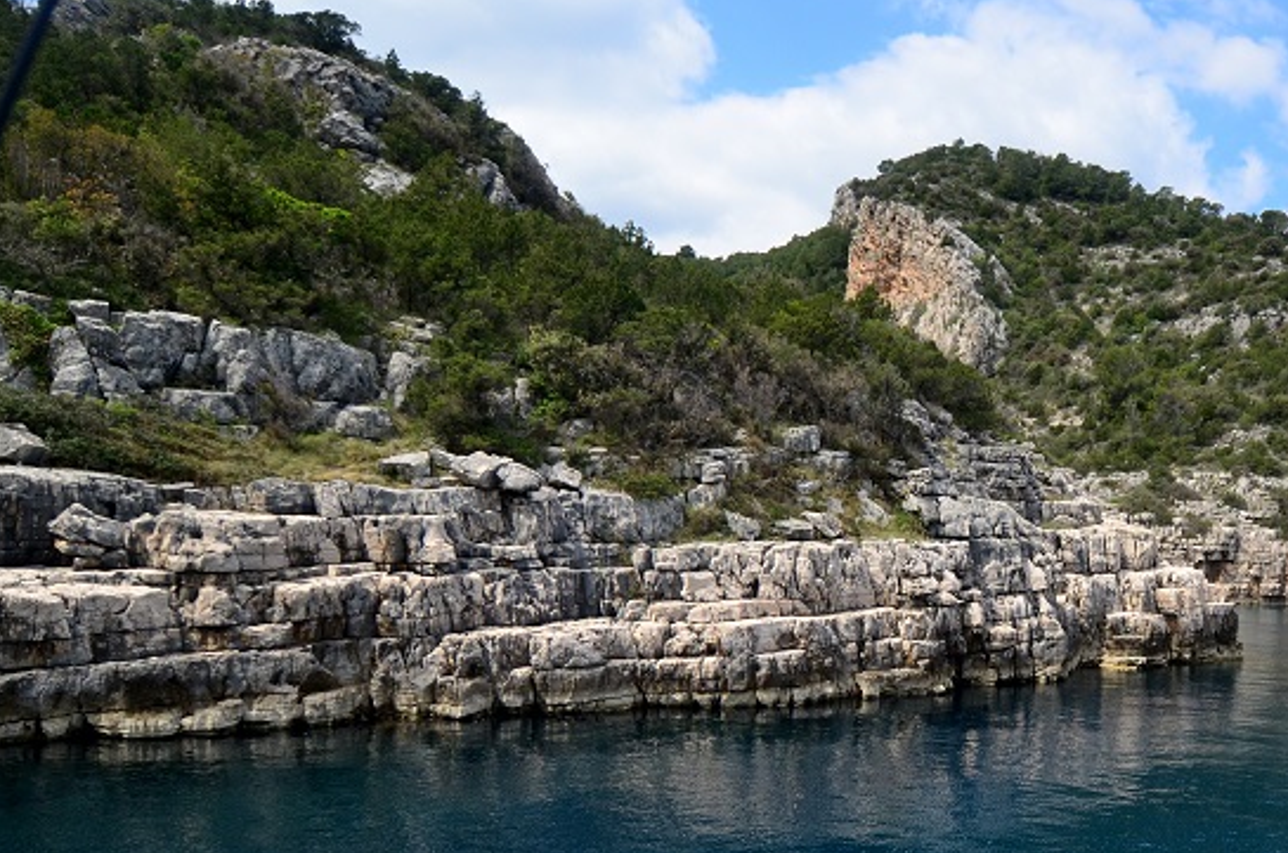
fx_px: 1178
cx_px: 1043
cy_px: 575
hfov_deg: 53.3
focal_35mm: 33
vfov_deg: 39.3
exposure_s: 1/3200
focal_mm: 12
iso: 400
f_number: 4
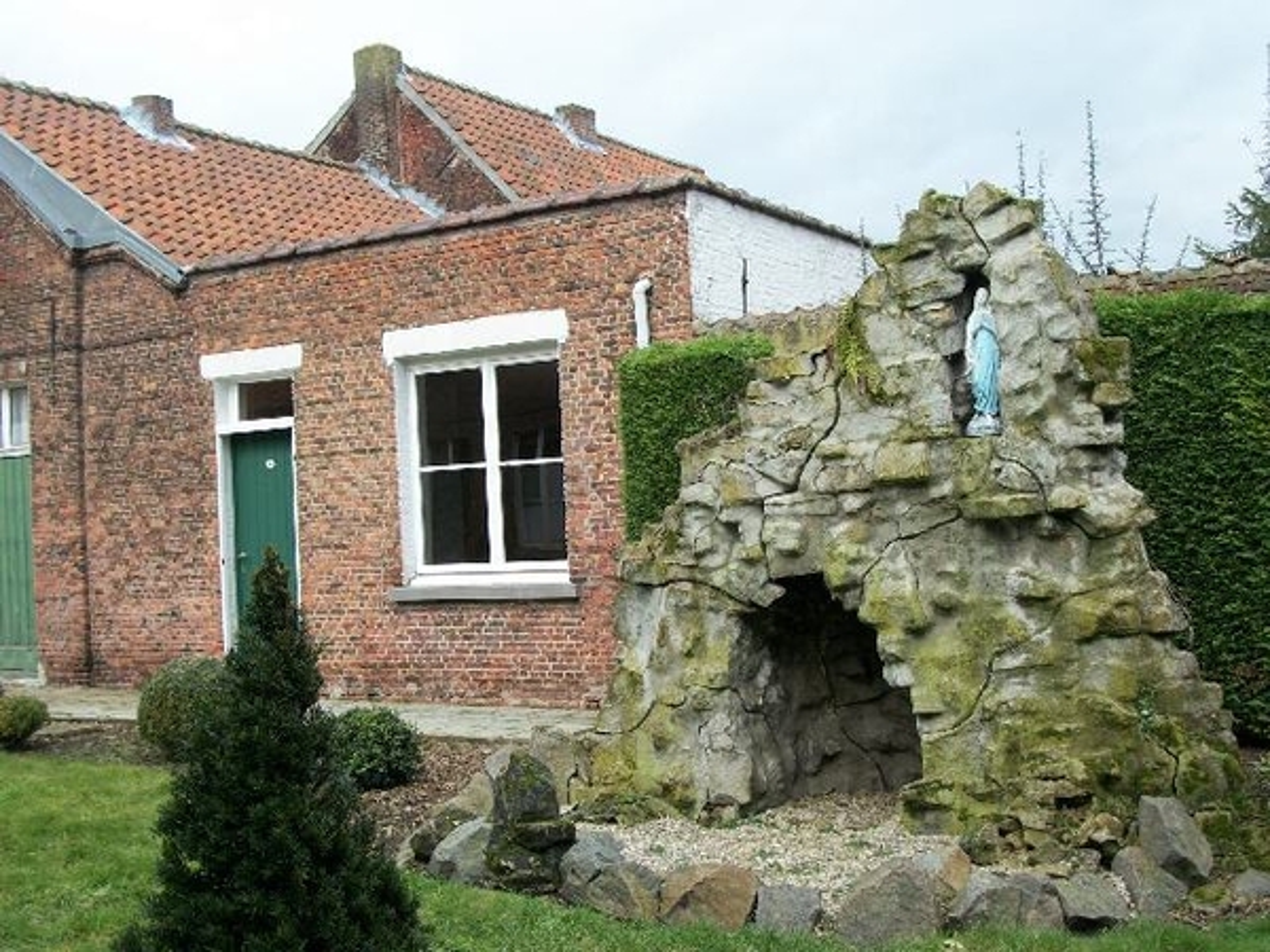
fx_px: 1468
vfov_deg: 36.0
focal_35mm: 40
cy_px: 476
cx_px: 635
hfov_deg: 46.8
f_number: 3.2
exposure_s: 1/100
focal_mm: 7.1
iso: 80
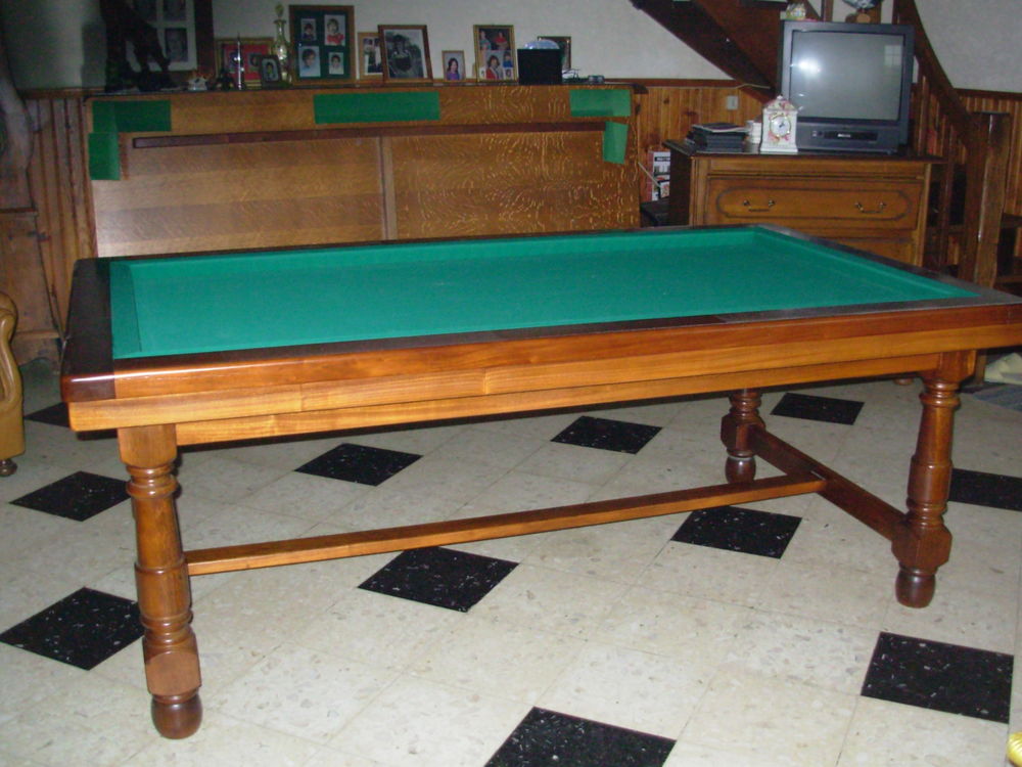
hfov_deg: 49.0
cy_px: 384
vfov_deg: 37.7
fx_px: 1122
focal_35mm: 38
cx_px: 511
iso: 200
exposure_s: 1/128
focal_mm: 6.3
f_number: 2.9
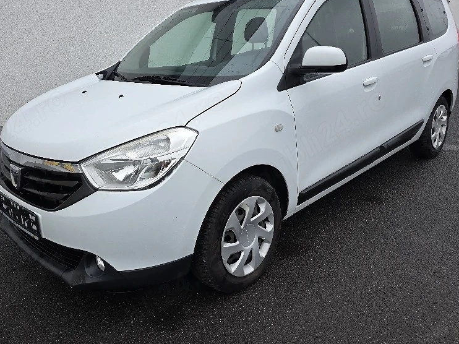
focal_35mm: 31
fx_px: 411
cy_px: 146
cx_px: 200
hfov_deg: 58.2
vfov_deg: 45.3
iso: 50
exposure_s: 1/370
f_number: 1.7
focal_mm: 6.3
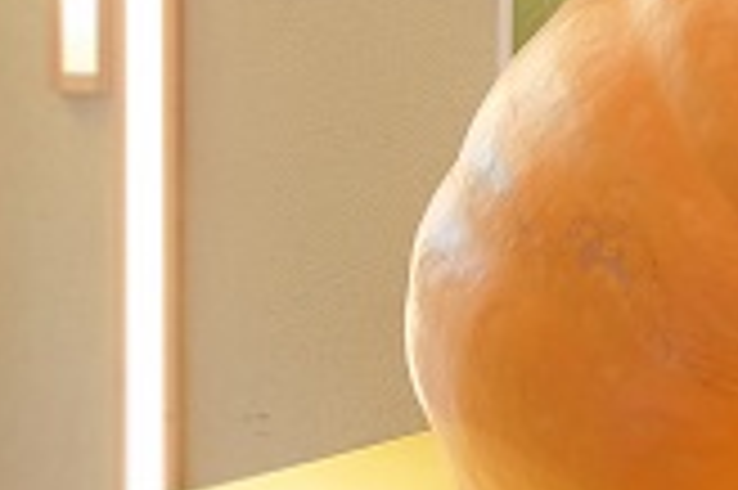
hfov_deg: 17.6
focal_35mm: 104
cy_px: 81
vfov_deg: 13.1
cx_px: 1107
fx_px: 2130
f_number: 4
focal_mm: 21.1
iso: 640
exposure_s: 1/10
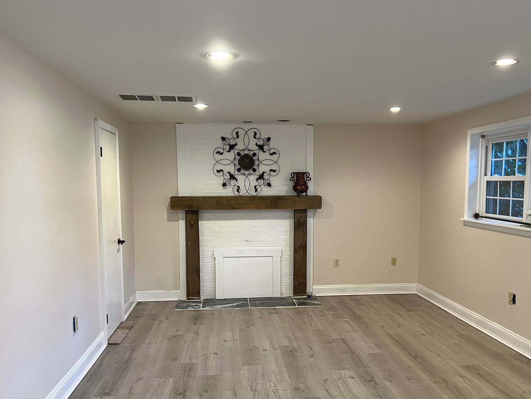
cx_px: 286
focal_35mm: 34
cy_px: 230
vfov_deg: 41.7
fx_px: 522
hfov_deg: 53.9
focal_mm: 5.7
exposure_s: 1/60
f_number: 1.5
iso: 125
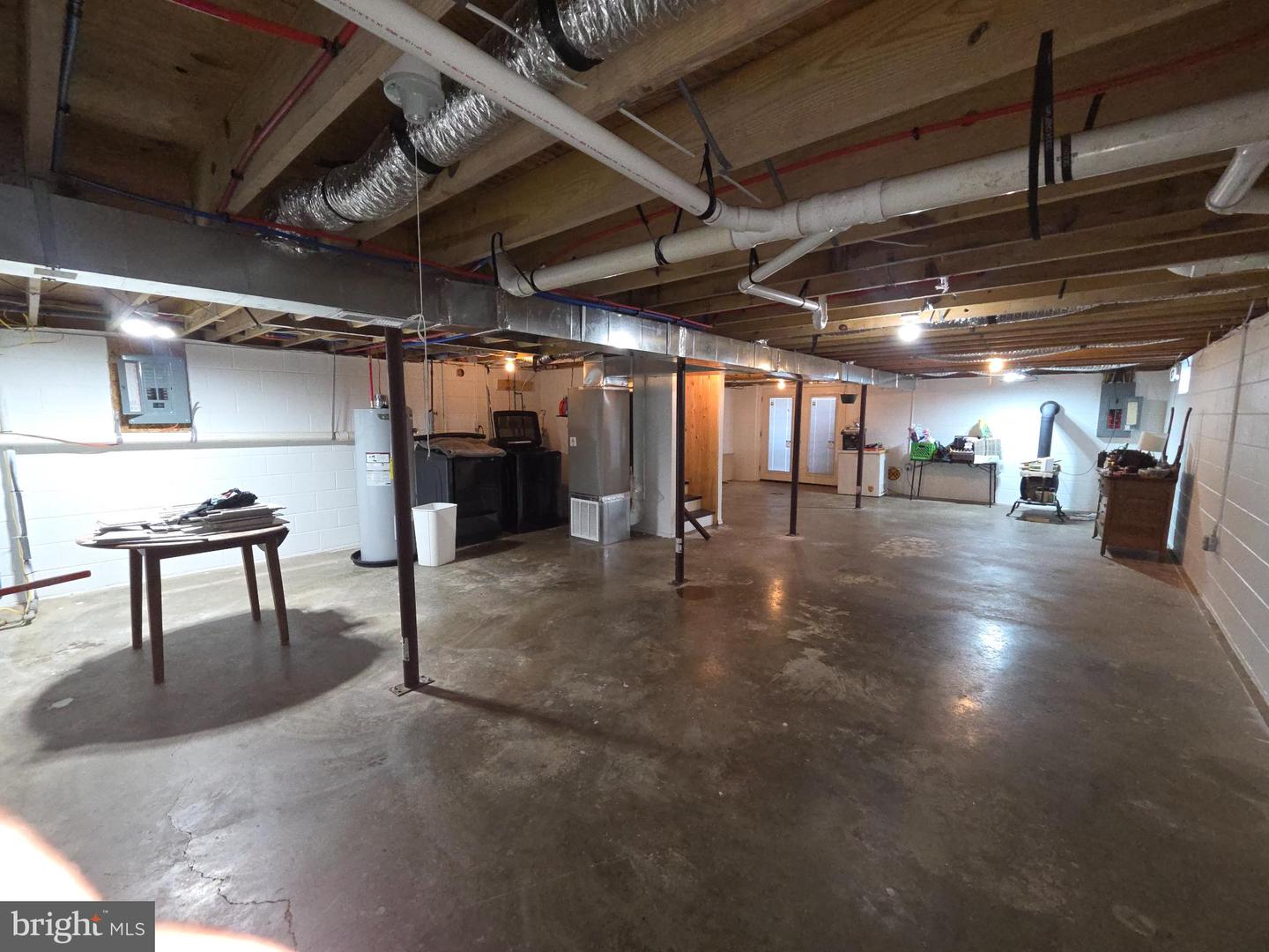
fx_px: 477
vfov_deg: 89.9
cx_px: 634
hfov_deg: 106.2
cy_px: 476
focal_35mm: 13
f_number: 2.2
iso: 320
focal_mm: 2.2
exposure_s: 1/60
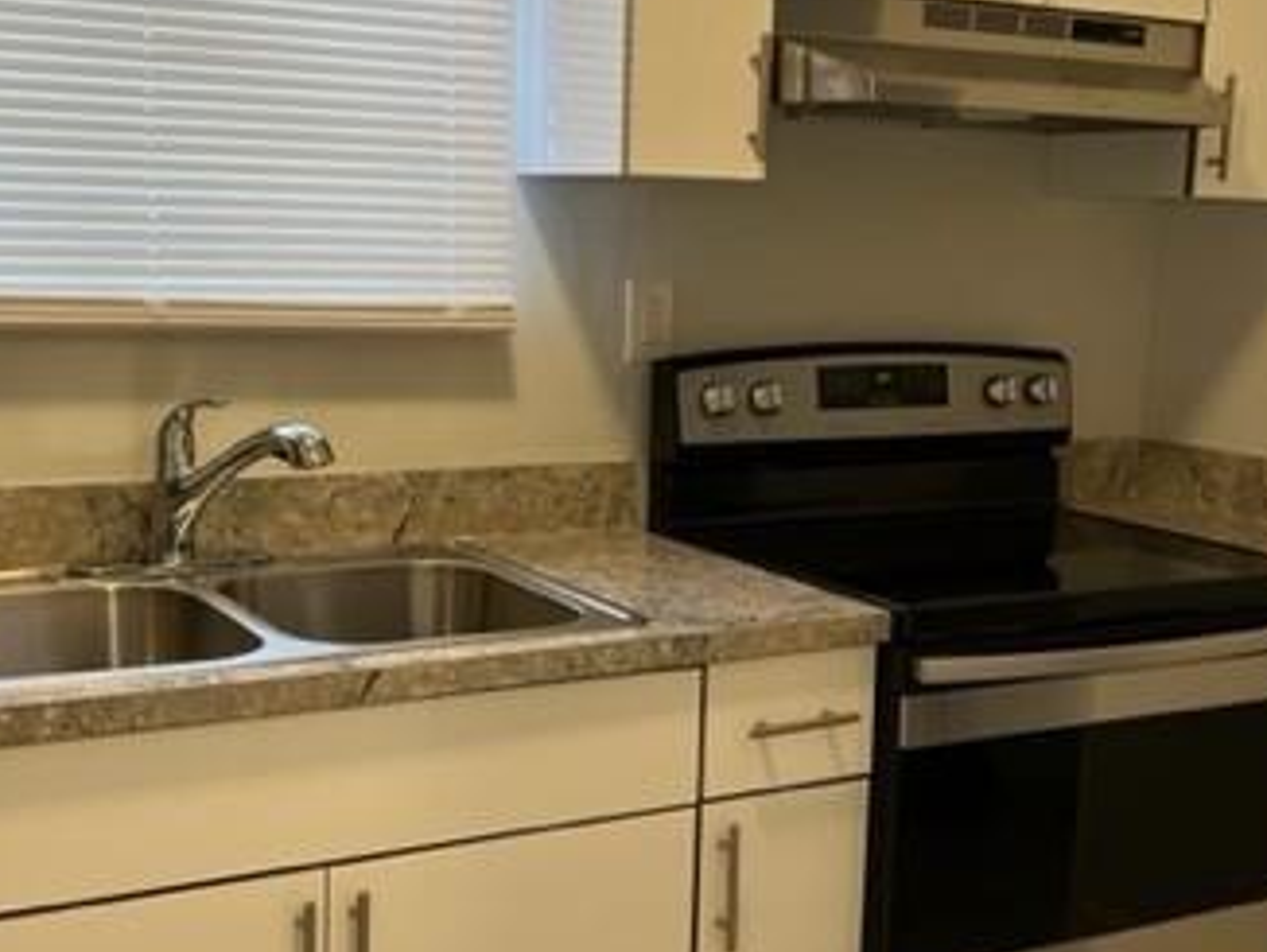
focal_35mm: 51
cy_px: 497
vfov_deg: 28.6
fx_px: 1868
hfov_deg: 37.5
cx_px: 641
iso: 100
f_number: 1.5
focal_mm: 5.7
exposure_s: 1/120
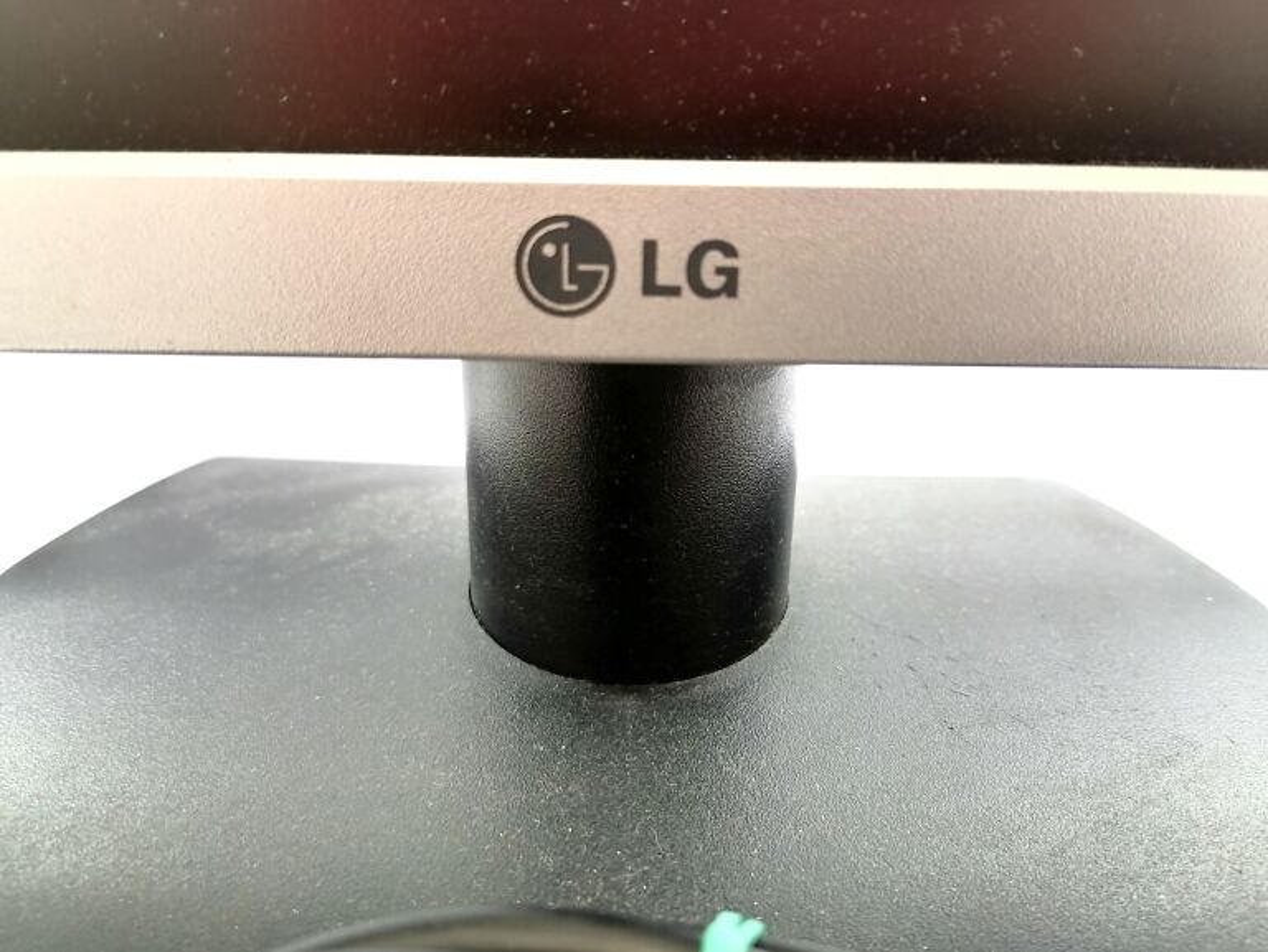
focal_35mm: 27
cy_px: 476
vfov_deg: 51.4
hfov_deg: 65.3
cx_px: 634
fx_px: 990
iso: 50
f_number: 1.8
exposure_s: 1/50
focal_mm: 5.3
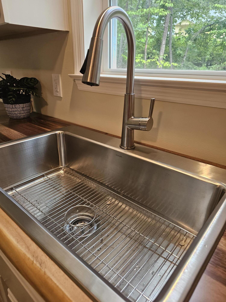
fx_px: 200
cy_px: 151
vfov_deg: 73.9
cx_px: 113
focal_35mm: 23
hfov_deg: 58.9
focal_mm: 6.3
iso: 200
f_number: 1.7
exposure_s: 1/120
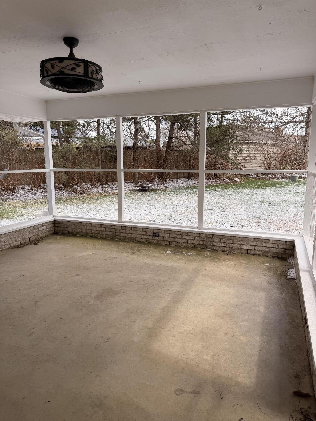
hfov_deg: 56.8
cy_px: 210
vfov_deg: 71.6
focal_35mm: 24
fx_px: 292
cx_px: 158
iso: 80
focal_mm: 6.76
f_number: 1.78
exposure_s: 1/1618
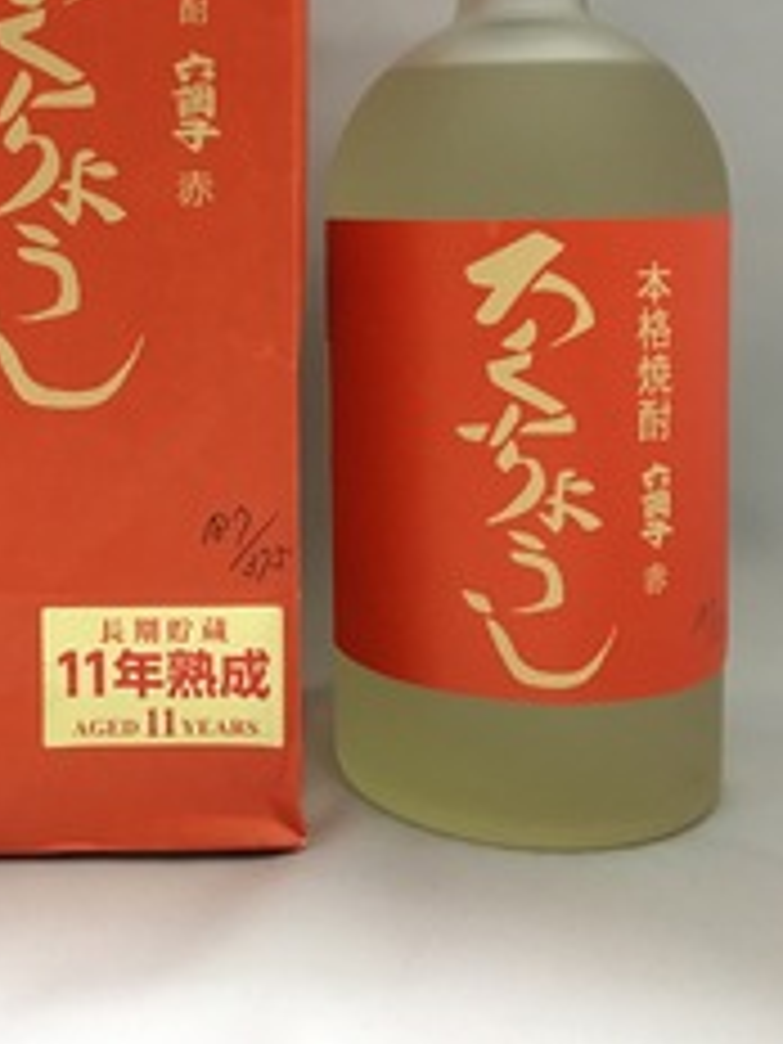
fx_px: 1357
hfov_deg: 31.7
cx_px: 212
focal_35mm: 45
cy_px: 256
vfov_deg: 40.8
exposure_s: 1/15
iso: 250
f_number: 2.2
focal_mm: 4.15
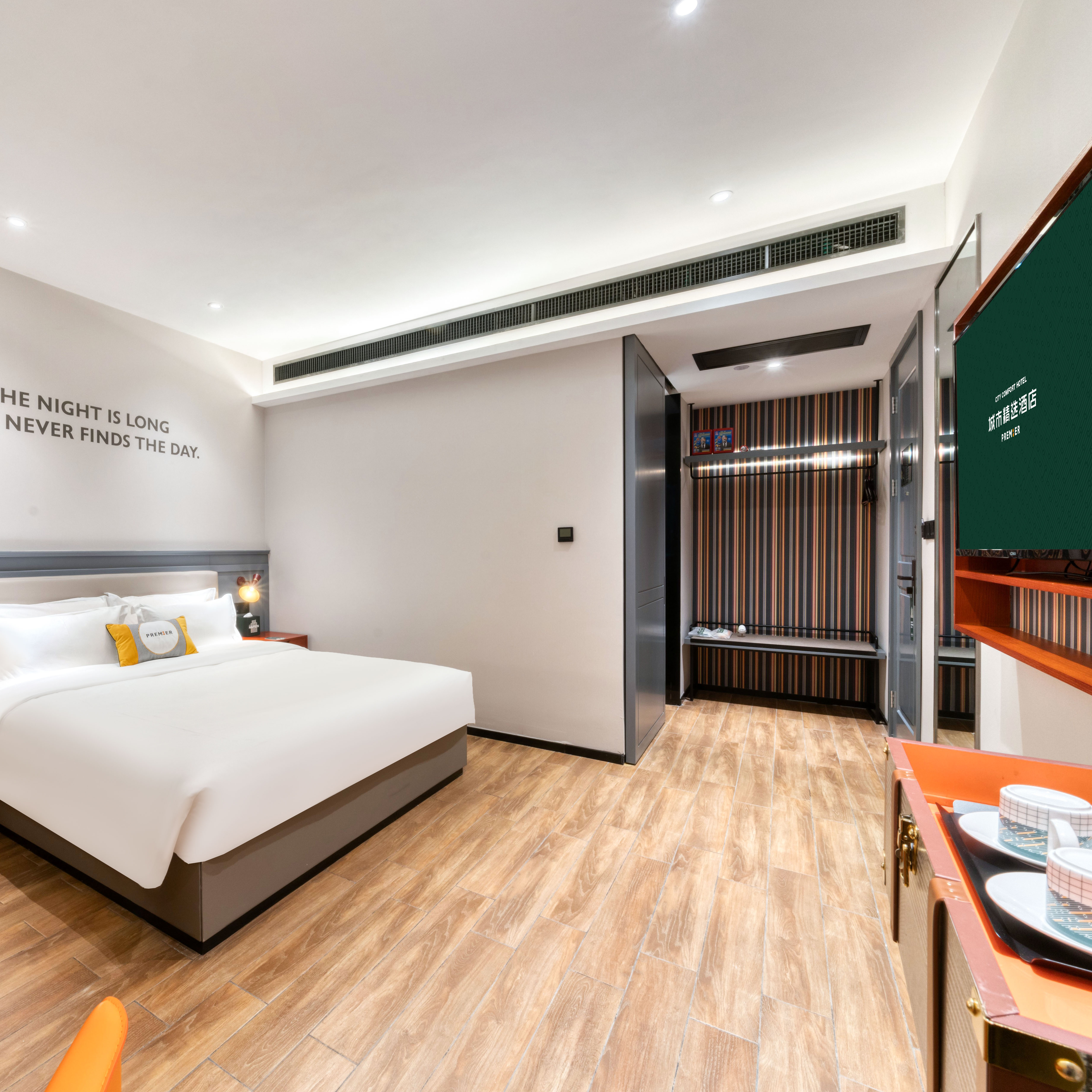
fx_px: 571
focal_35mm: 16
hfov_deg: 84.5
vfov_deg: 87.4
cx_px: 366
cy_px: 551
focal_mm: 12
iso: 400
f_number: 14
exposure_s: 1/13
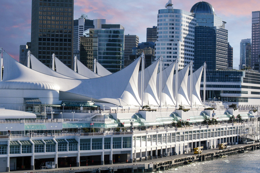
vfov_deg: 13.0
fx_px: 758
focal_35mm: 105
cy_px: 78
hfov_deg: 19.5
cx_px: 131
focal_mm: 48
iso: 200
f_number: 9
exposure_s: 1/320
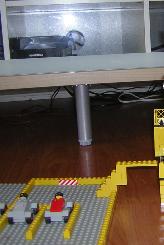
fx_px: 451
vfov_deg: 30.5
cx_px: 165
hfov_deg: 20.0
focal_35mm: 66
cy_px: 121
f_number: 2.9
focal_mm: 6.1
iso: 50
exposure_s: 1/60.1
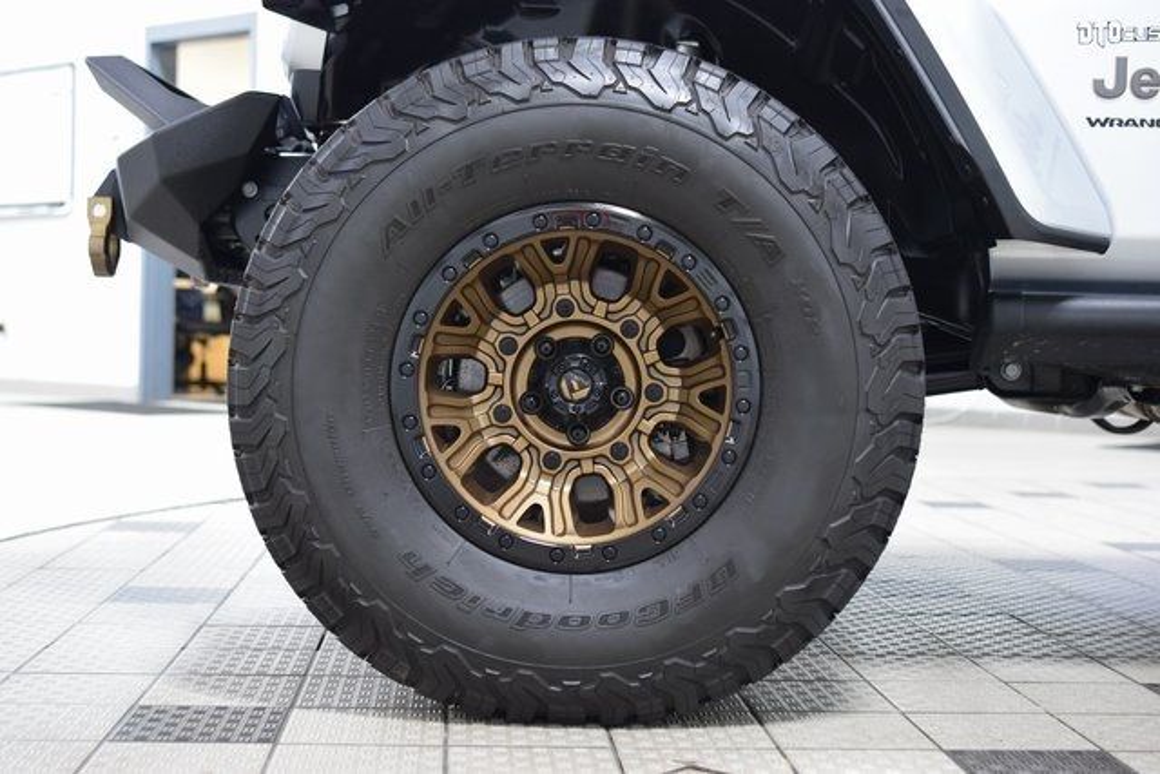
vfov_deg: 25.1
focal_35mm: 54
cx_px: 580
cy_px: 387
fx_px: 1740
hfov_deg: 36.9
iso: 1600
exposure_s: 1/60
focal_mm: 36
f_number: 2.8
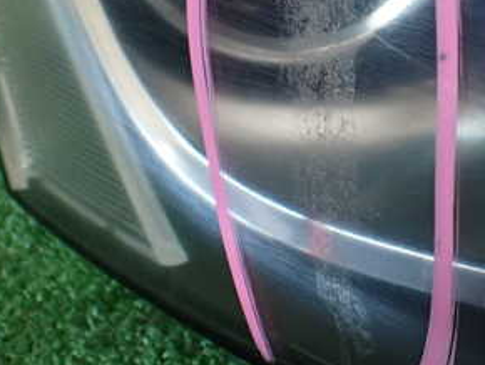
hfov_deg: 30.6
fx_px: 869
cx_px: 373
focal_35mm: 62
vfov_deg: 23.6
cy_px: 116
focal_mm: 5.4
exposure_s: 1/125
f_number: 2.3
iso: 400
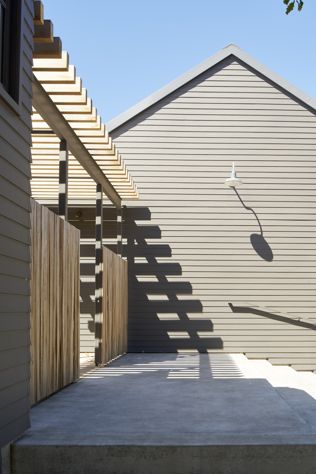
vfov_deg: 73.7
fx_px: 316
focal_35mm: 24
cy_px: 237
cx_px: 158
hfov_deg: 53.2
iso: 100
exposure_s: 1/25
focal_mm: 24
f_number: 10
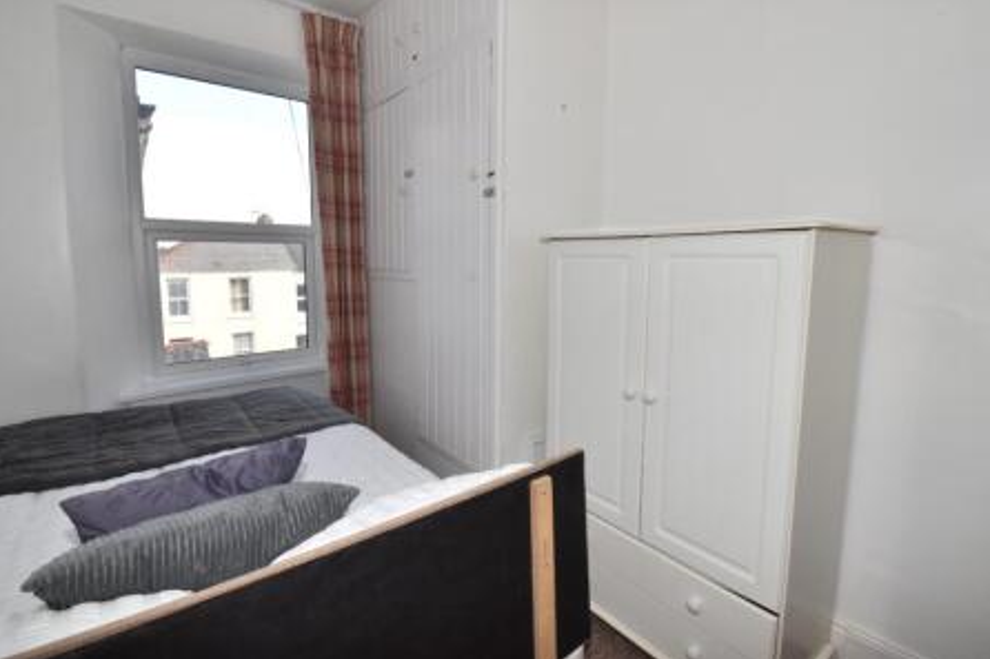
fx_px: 440
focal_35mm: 16
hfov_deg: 96.8
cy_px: 314
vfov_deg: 73.7
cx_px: 488
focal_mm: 10
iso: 400
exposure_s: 1/60
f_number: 13
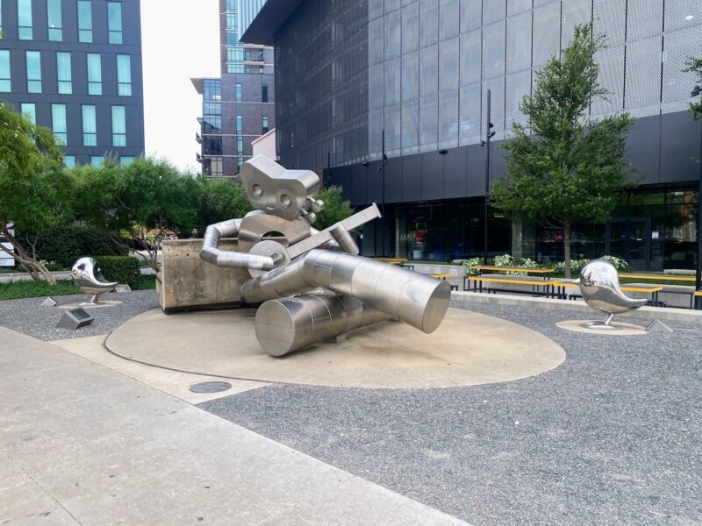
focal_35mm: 26
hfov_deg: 67.3
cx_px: 351
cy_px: 263
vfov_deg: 53.1
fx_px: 527
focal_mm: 4.25
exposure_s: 1/890
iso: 32
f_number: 1.8
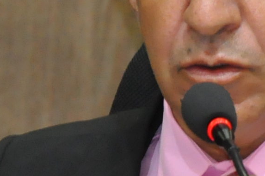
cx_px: 201
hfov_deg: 2.3
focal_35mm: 884
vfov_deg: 1.6
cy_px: 93
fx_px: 6500
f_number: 5.6
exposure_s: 1/80
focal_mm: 105
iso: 2000
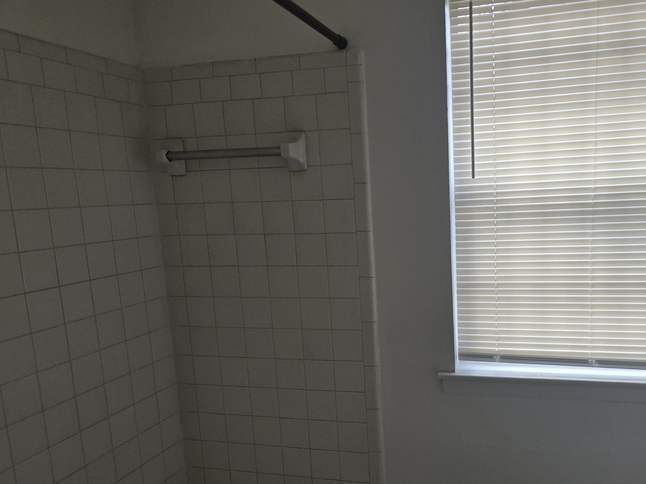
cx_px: 398
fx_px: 560
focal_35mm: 30
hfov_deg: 59.3
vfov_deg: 46.5
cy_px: 294
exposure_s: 1/120
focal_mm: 6.3
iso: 50
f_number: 1.7
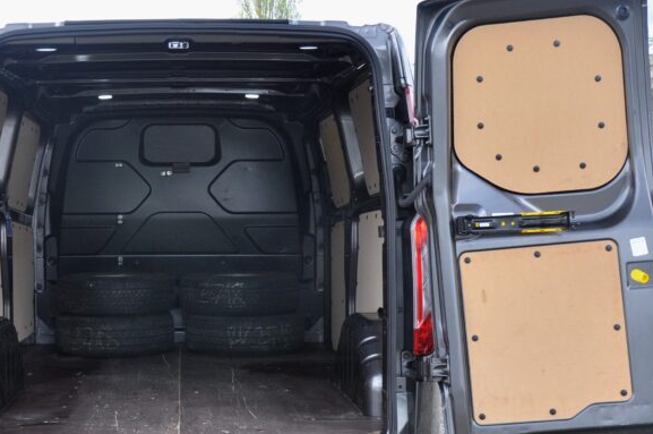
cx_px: 178
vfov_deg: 24.2
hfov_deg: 35.1
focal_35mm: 56
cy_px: 239
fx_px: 1012
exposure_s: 1/160
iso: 500
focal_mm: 21
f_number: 6.3
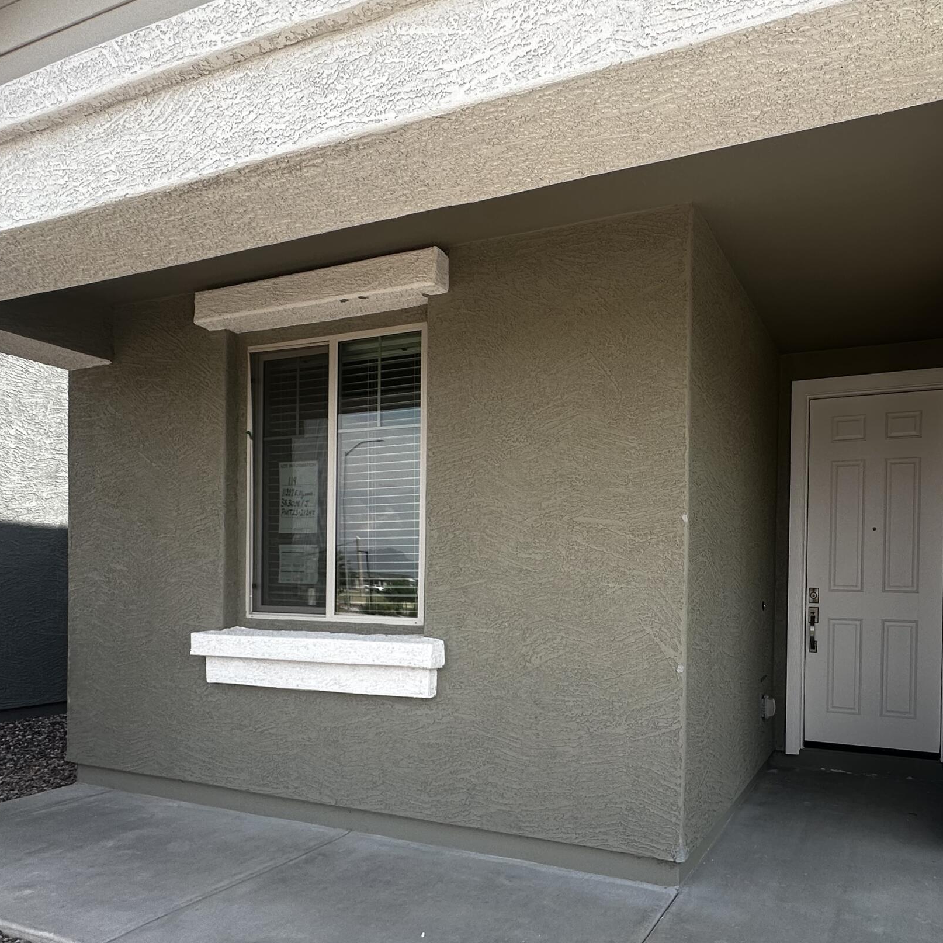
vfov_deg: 66.2
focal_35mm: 23
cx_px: 644
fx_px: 709
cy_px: 591
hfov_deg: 65.1
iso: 40
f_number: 2.2
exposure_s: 1/419
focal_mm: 2.22
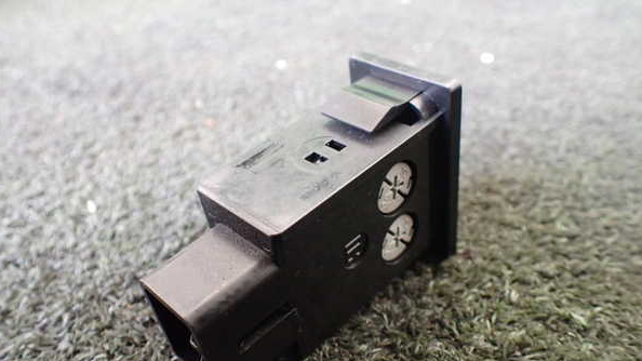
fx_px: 562
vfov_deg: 35.6
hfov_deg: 59.5
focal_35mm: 33
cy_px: 209
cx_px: 319
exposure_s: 1/60
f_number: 2.3
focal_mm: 5.4
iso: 800
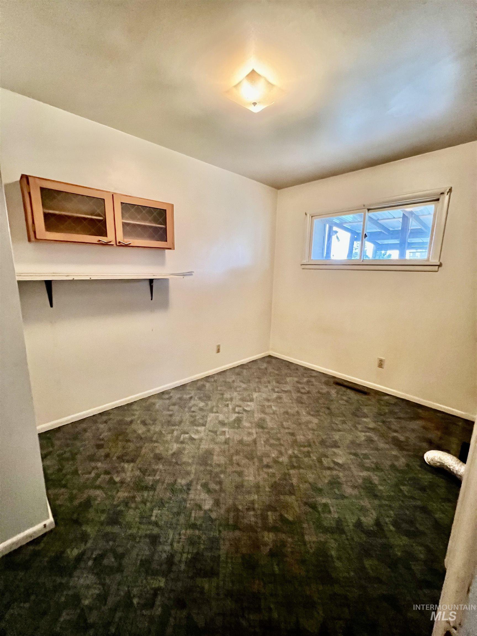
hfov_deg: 89.9
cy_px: 318
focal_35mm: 13
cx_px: 238
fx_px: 239
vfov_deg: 106.2
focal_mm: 1.57
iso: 1000
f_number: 1.8
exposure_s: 1/60
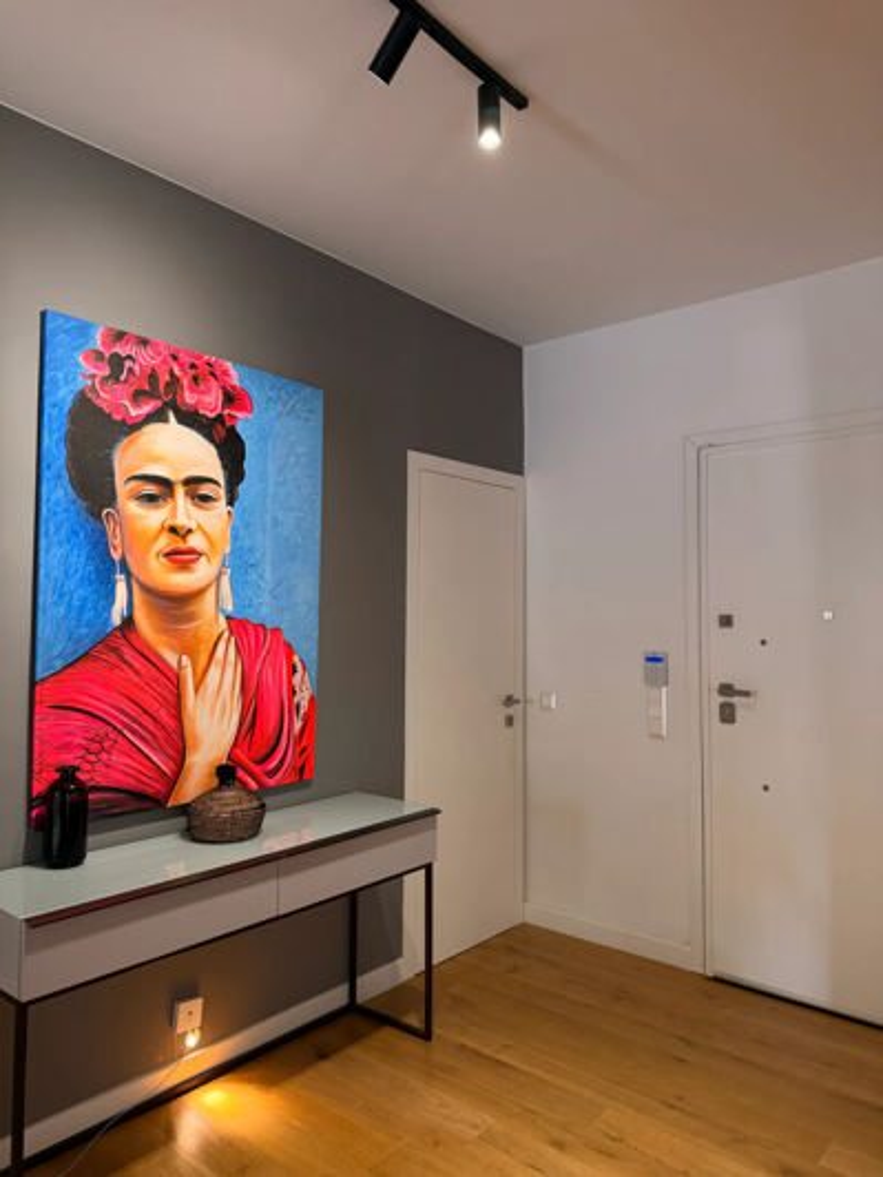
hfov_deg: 56.8
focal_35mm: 24
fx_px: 816
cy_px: 588
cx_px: 442
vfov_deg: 71.6
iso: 160
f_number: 1.78
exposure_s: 1/100
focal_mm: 6.76
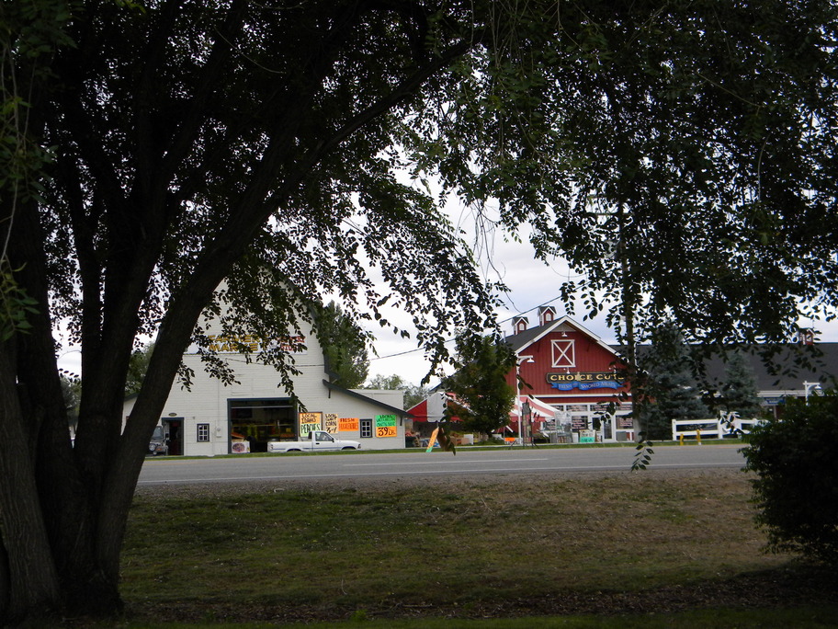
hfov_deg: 40.4
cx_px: 419
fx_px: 1138
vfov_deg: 30.9
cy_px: 314
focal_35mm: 47
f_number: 3.9
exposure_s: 1/500
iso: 212
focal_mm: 8.6
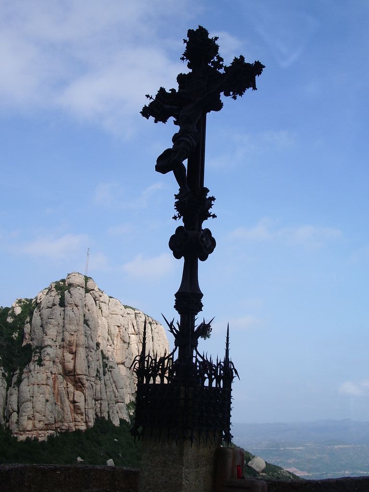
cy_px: 246
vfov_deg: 45.8
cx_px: 184
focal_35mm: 41
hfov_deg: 35.1
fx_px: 583
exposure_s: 1/400
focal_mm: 6.8
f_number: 4.6
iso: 50
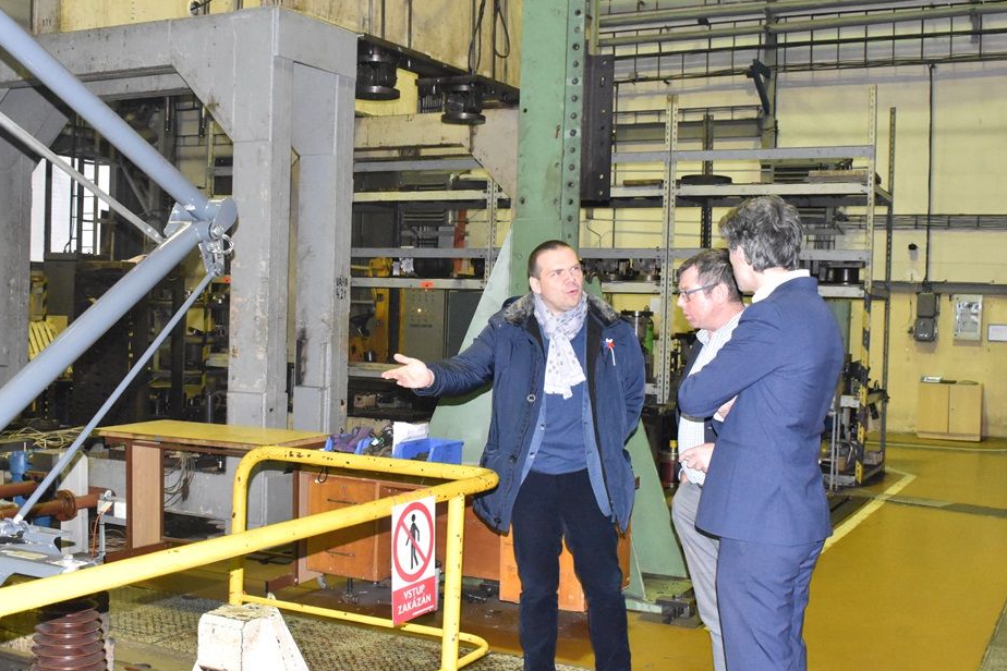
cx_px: 460
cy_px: 352
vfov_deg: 32.2
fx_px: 1162
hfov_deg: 46.8
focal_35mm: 42
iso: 6400
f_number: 8
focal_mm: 25
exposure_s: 1/60
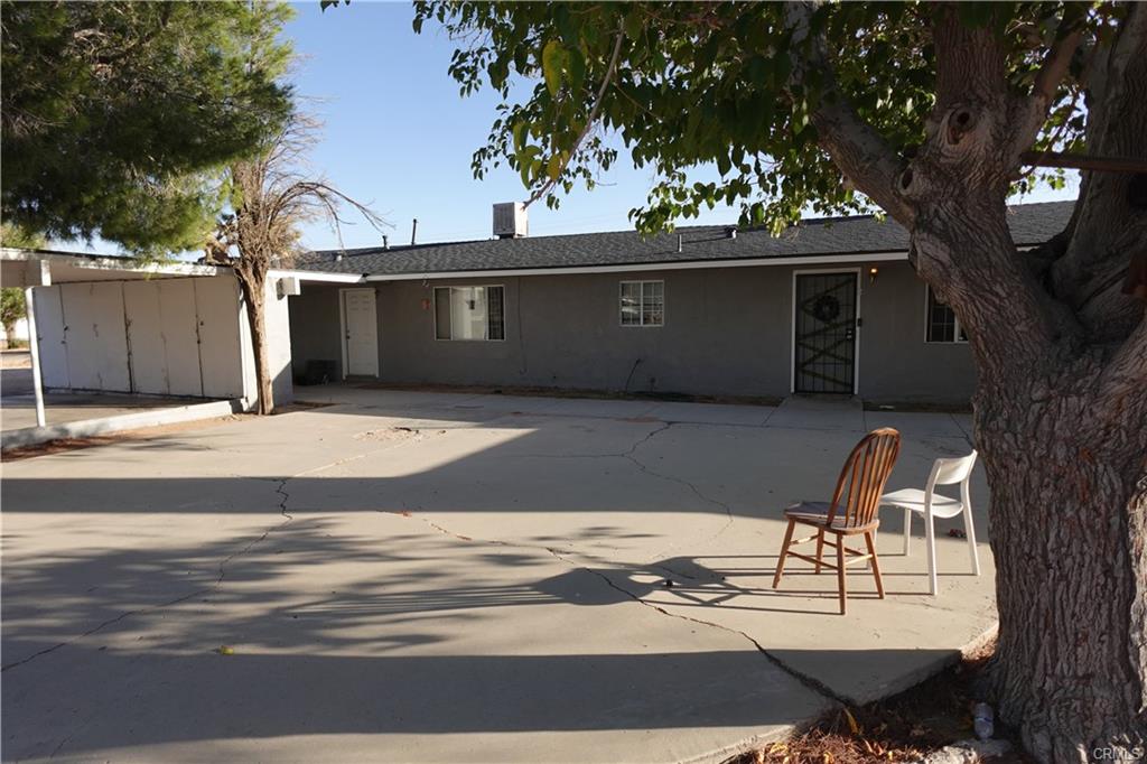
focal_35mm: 20
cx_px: 574
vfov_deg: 61.9
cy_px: 382
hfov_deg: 84.0
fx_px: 637
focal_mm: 7.6
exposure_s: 1/1600
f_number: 2
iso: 125
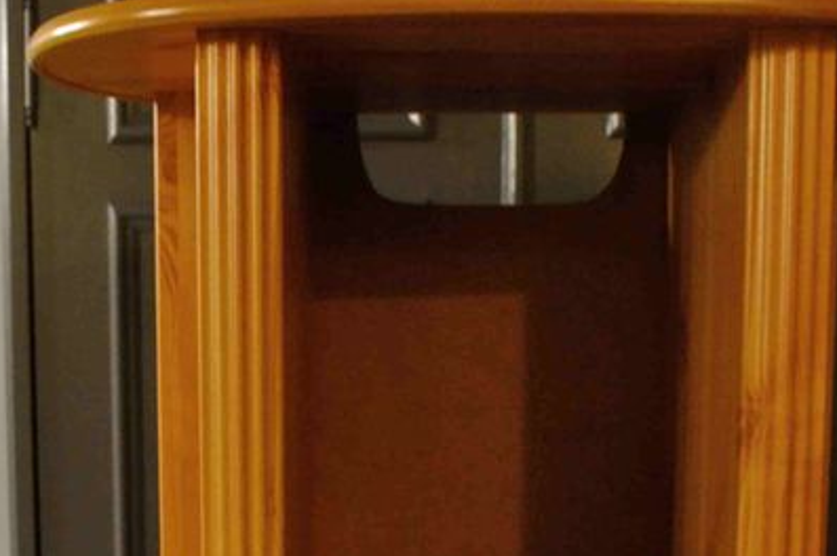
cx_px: 335
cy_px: 674
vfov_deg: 18.9
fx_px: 1580
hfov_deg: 29.6
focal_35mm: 68
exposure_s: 1/10
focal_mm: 18
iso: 1600
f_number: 5
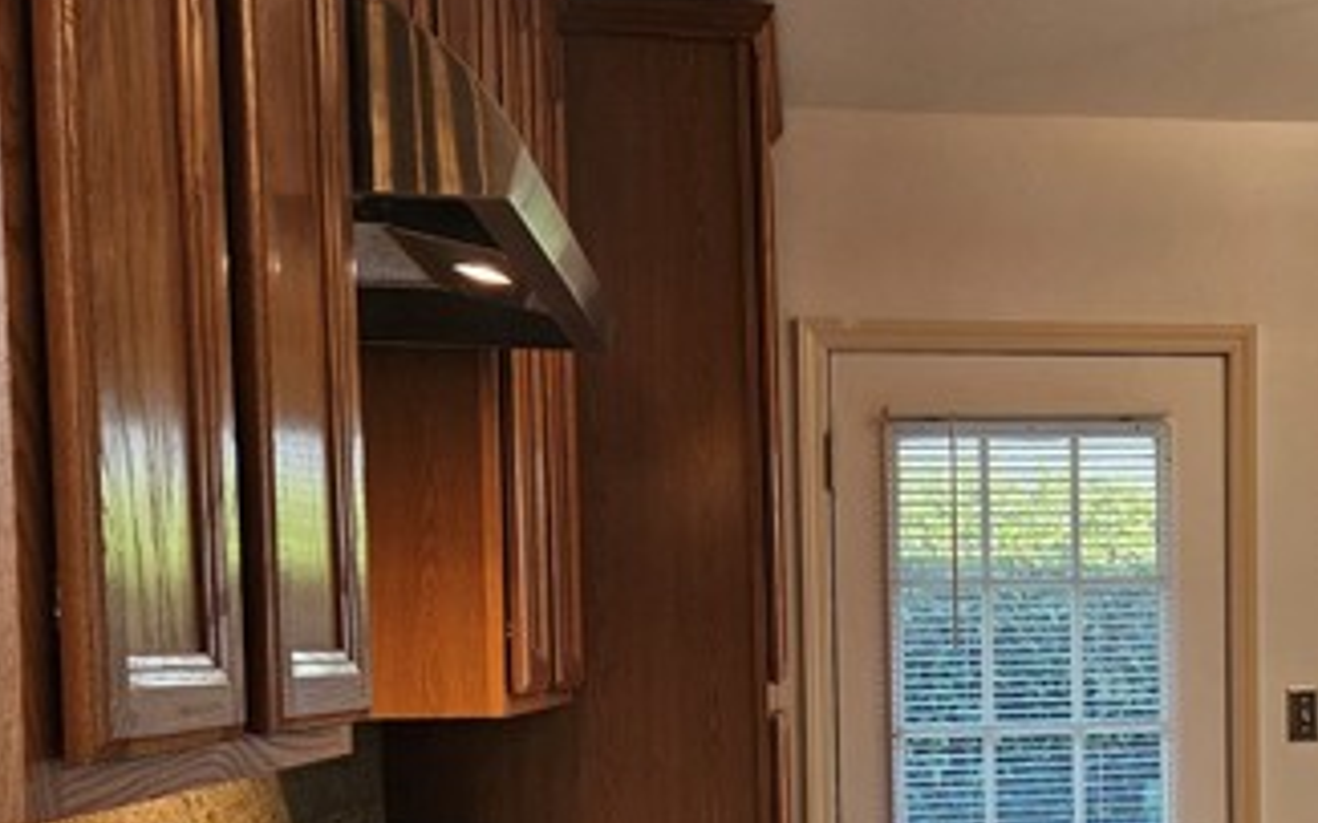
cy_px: 714
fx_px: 1724
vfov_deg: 26.1
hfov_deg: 39.9
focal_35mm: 48
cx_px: 1087
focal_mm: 5.4
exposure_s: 1/120
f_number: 1.8
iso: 125
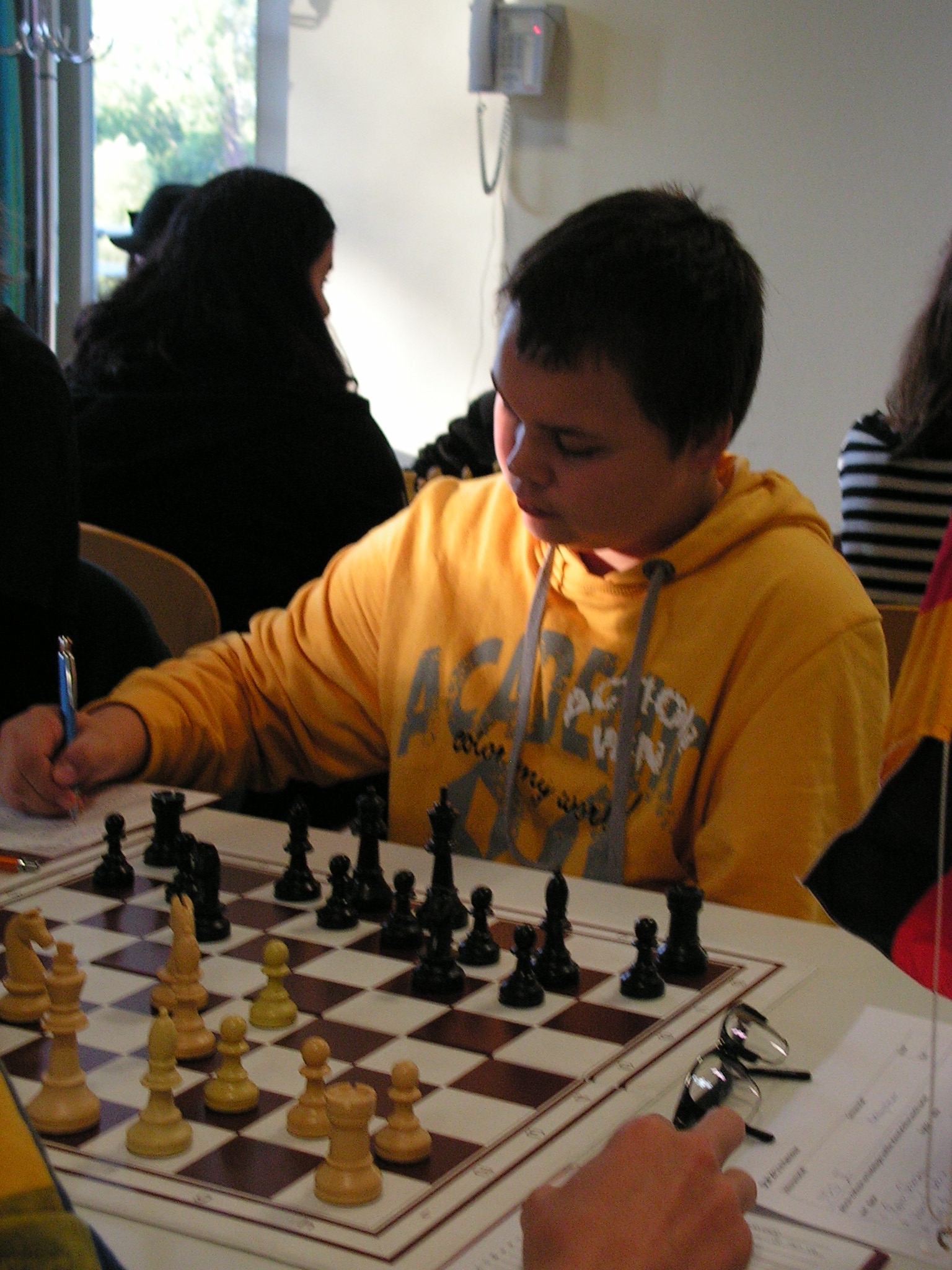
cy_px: 635
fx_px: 2163
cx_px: 476
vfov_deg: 32.7
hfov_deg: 24.8
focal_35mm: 59
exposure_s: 1/60
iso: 160
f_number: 3.3
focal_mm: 9.9
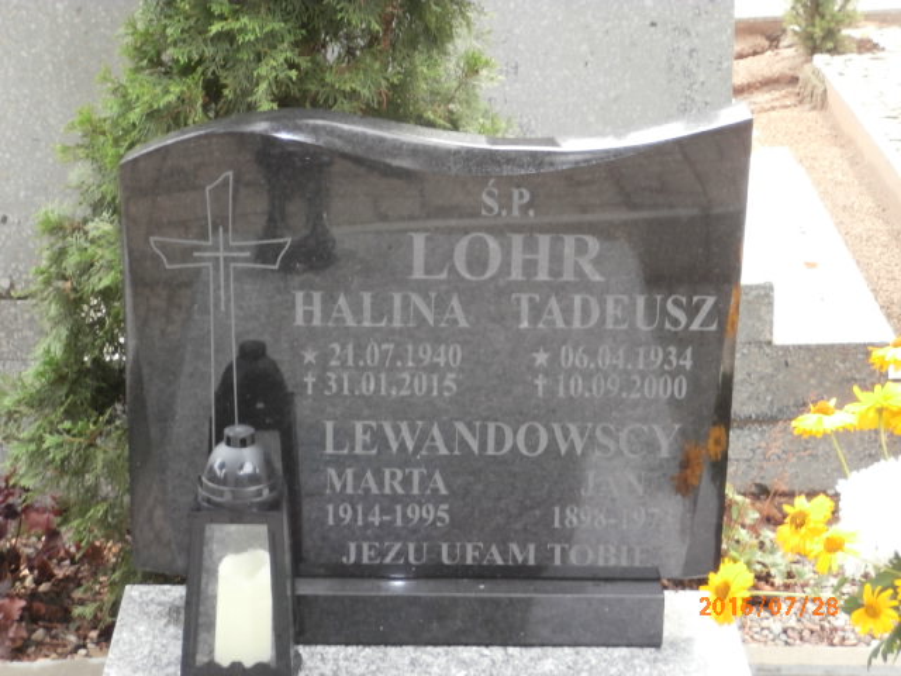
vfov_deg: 17.2
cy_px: 338
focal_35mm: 86
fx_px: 2238
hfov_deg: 22.8
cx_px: 450
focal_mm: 15.16
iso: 200
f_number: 5
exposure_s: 1/40
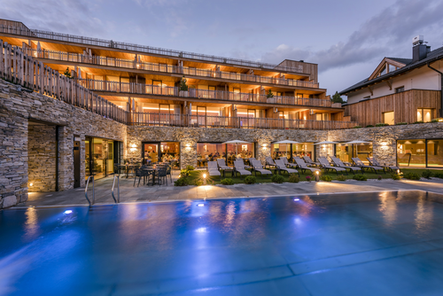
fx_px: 197
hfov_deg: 96.7
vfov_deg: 73.8
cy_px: 148
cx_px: 222
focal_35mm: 16
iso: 160
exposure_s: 3
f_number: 13
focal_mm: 16
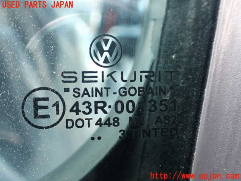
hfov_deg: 60.0
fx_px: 209
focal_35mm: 30
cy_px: 90
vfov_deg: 46.8
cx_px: 120
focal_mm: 5.4
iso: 250
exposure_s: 1/125
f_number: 2.3
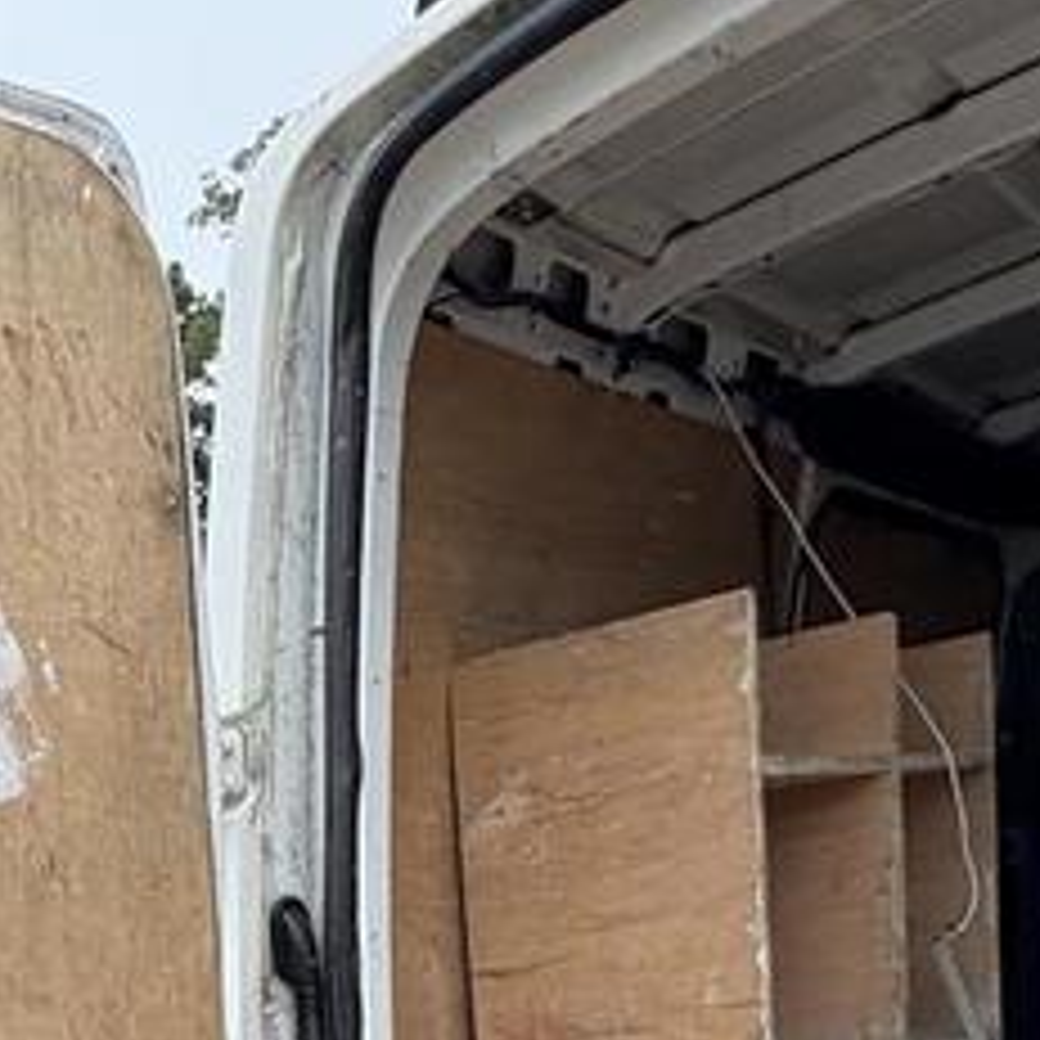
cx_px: -81
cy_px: 1261
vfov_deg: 30.0
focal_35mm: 48
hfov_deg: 31.6
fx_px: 1632
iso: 32
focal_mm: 2.22
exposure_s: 1/100
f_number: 2.2
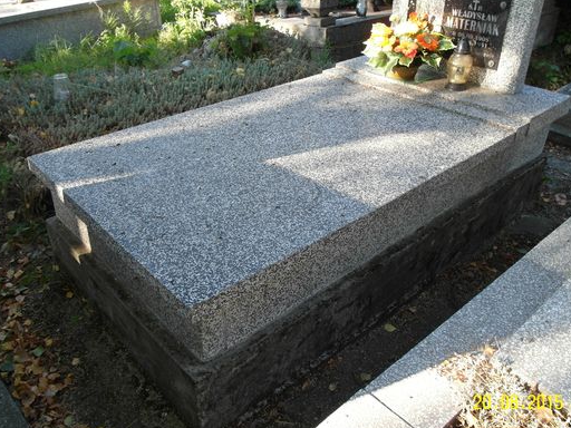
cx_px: 257
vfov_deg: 46.7
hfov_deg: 59.8
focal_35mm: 30
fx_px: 495
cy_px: 191
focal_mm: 5.2
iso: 100
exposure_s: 1/60
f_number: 3.4
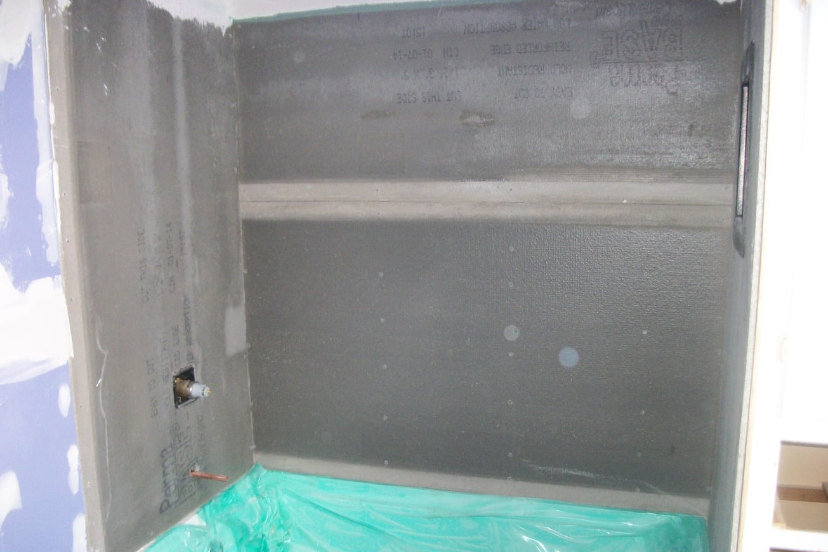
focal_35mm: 34
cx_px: 406
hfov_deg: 55.8
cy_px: 315
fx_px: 782
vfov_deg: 38.8
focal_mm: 5.7
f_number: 2.9
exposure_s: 1/30
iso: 250
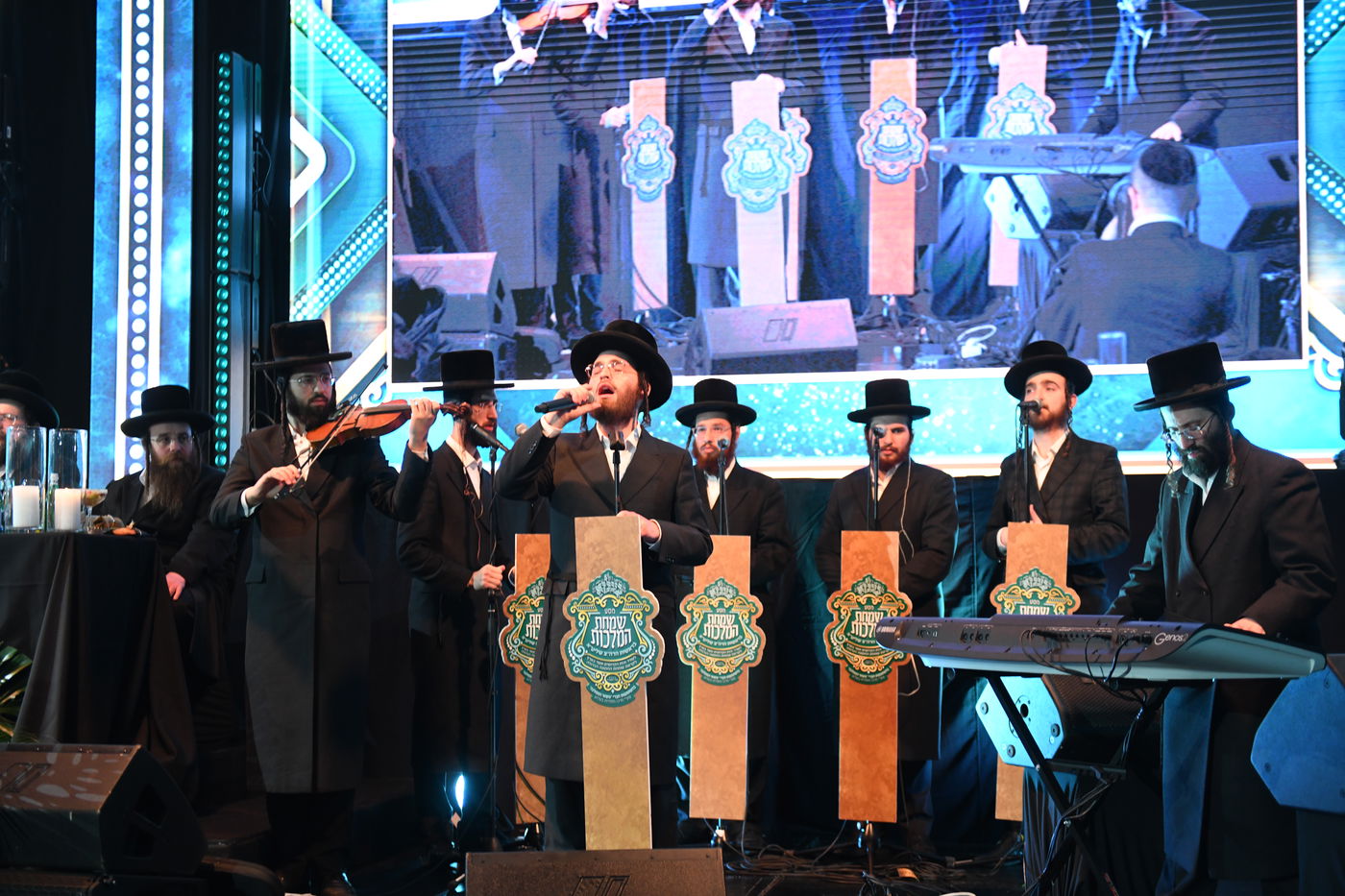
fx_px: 1942
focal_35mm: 52
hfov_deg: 38.2
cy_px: 448
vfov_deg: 26.0
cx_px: 672
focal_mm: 52
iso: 2000
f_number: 2.8
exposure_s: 1/125
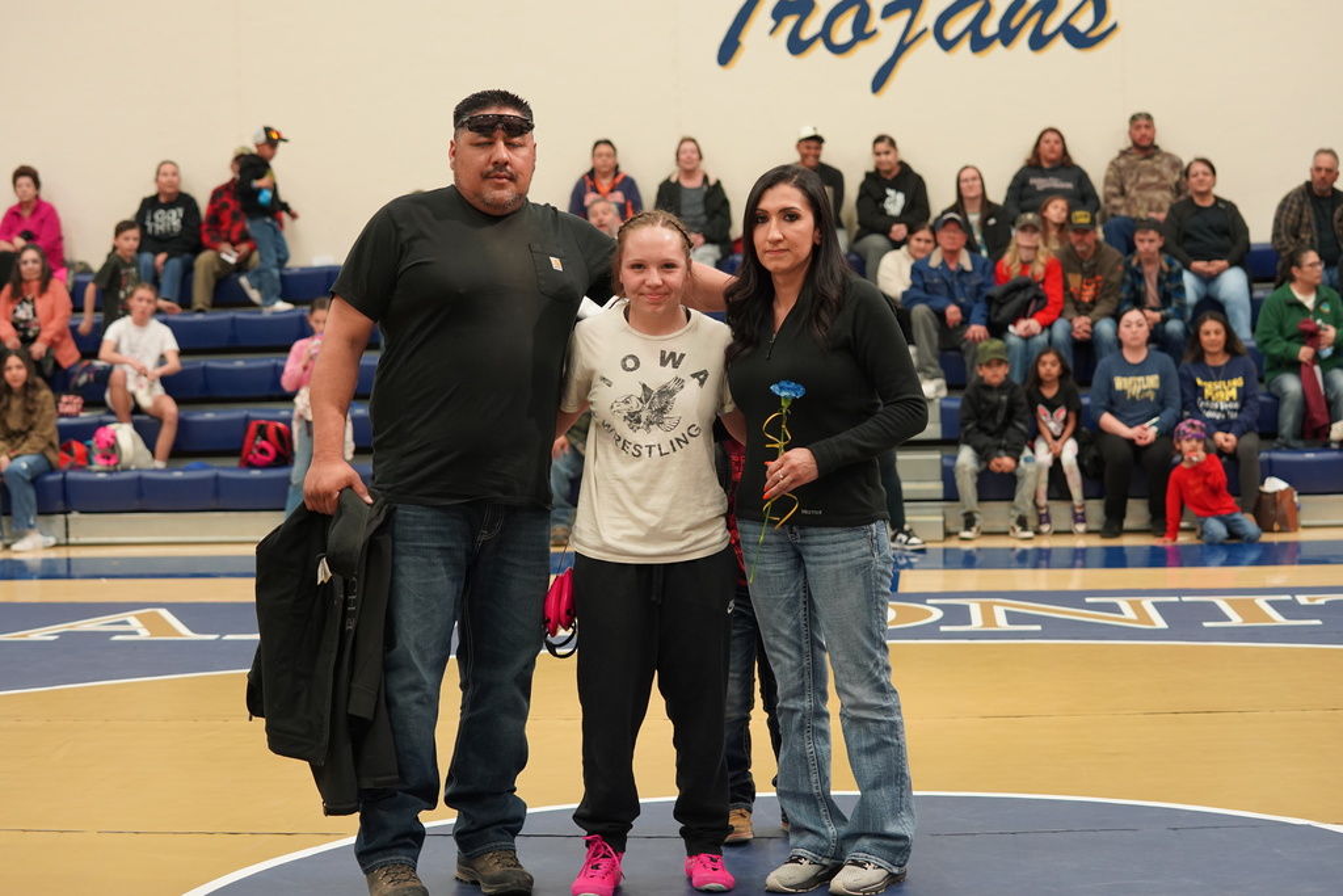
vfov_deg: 19.5
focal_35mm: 70
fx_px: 2612
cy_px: 448
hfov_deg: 28.8
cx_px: 672
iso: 2000
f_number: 4
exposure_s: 1/160
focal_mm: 70
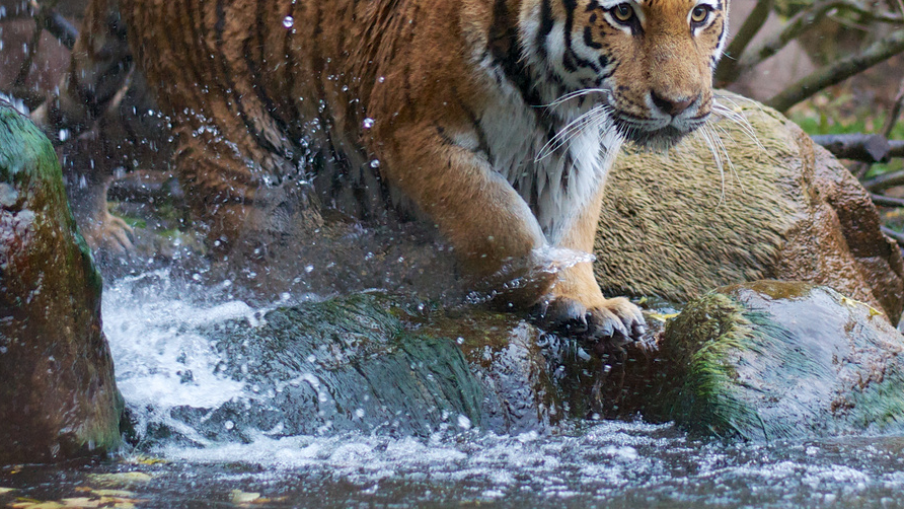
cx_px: 633
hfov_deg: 15.0
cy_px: 44
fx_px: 3428
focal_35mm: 143
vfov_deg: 8.5
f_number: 1.8
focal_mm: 50
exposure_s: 1/640
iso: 1250
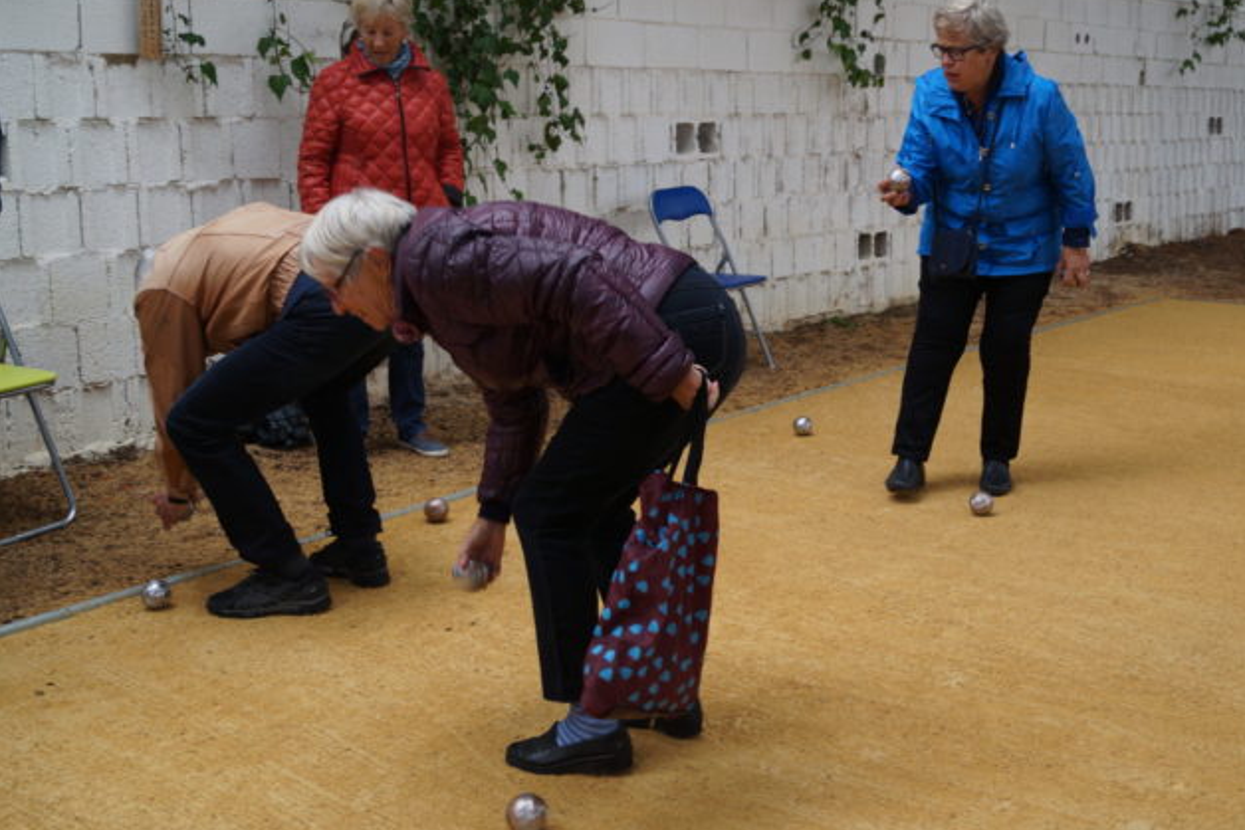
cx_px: 757
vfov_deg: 30.5
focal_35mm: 44
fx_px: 1522
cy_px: 354
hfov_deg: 44.2
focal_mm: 24
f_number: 4
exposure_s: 1/160
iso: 320
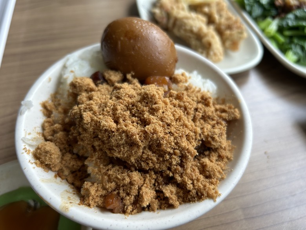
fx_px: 230
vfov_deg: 53.1
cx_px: 153
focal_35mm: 26
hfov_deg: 67.3
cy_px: 115
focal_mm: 5.7
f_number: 1.5
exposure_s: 1/234
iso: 40
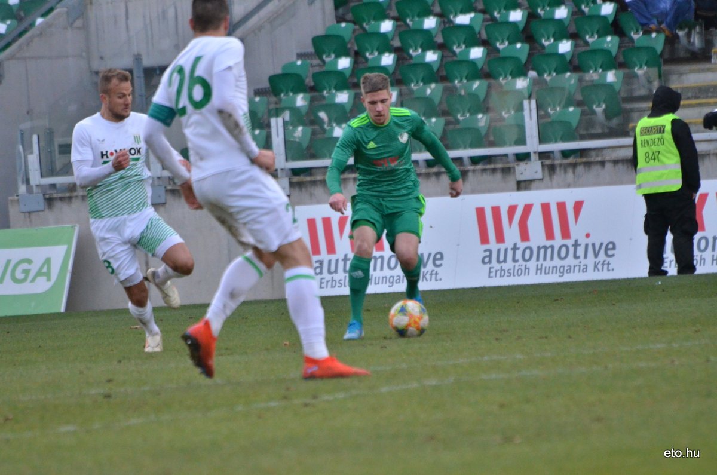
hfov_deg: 4.6
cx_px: 358
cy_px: 238
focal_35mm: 450
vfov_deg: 3.0
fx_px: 8945
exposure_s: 1/2000
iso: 3200
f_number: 5.6
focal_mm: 300
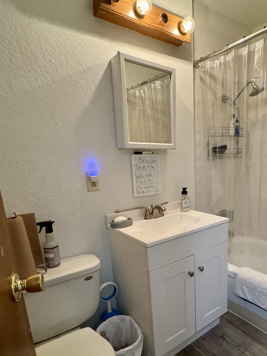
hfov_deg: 57.1
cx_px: 185
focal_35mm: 23
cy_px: 214
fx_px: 236
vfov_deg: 73.1
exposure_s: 1/60
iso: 500
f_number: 2.2
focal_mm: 2.22
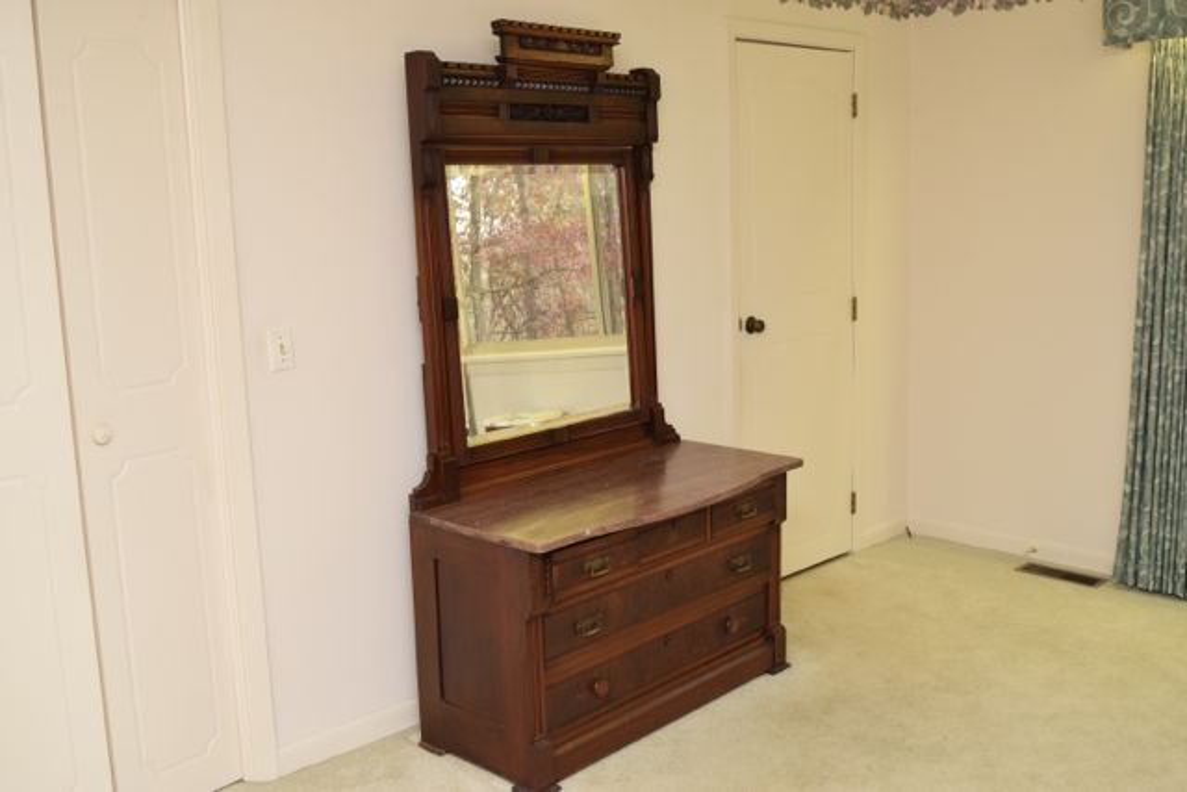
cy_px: 396
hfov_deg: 53.1
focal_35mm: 36
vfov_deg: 36.9
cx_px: 594
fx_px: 1187
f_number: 5.6
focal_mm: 24
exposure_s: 1/125
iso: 800
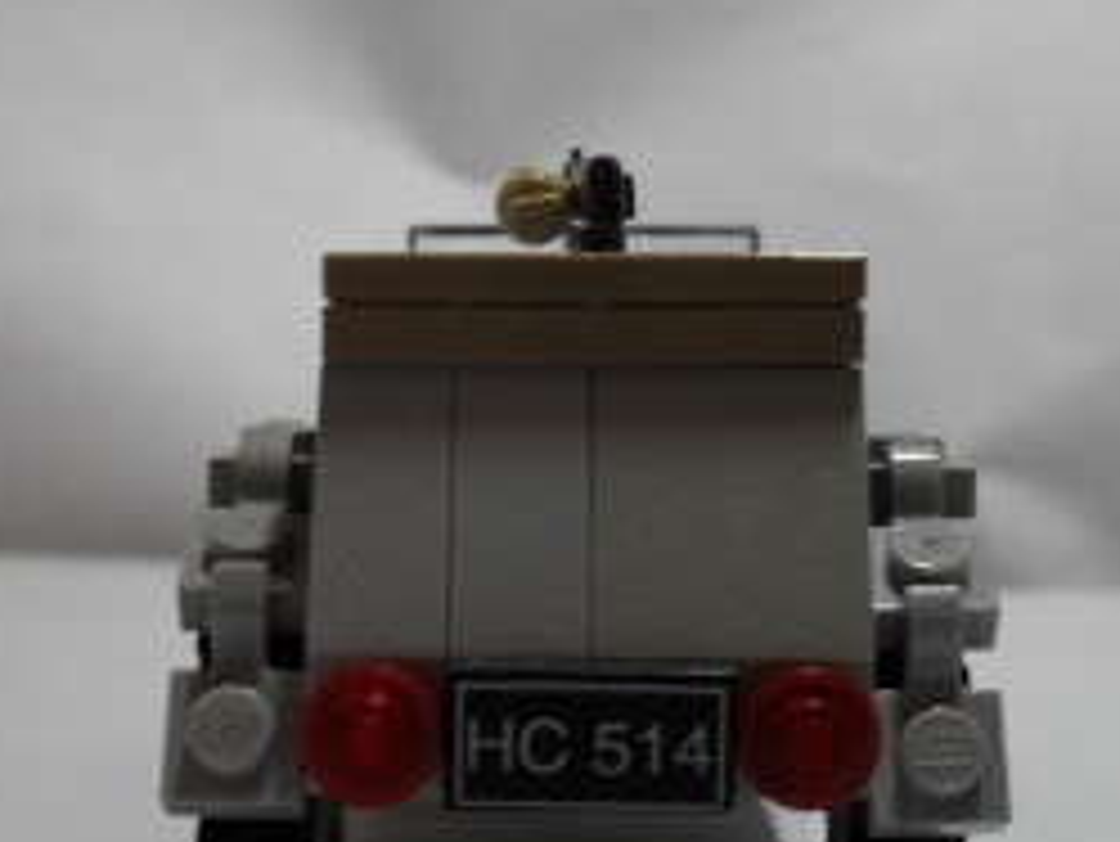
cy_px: 369
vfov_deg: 23.3
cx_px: 616
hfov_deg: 30.7
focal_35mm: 63
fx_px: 2039
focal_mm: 6.3
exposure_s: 1/30
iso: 120
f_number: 3.2
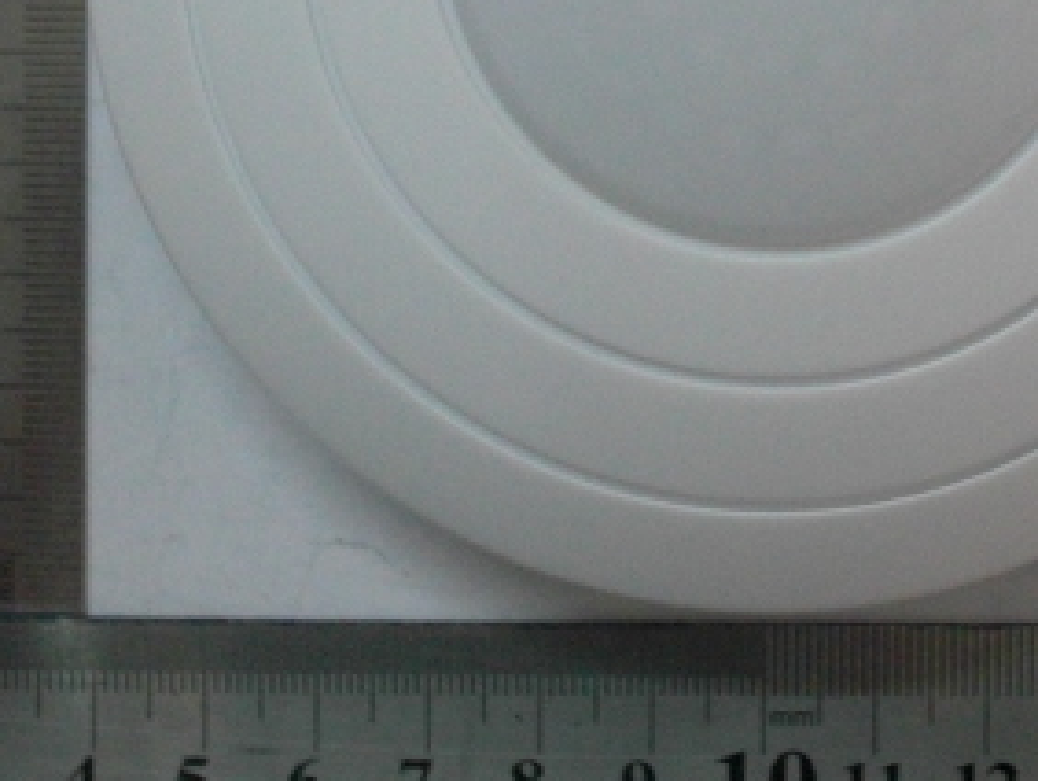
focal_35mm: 118
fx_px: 3541
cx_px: 744
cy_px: -63
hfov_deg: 16.6
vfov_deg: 12.4
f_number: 3.4
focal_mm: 9.1
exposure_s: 1/60
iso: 400
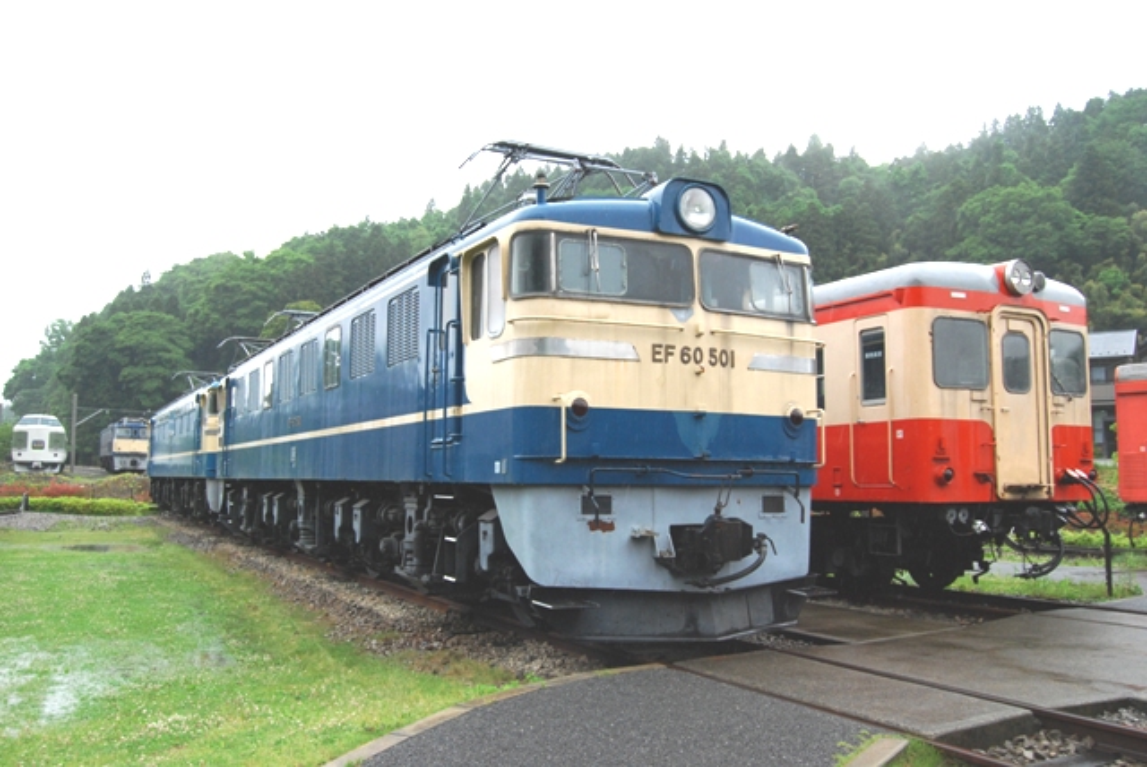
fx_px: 957
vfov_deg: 43.7
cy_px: 384
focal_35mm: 30
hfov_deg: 61.9
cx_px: 574
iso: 800
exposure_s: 1/320
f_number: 6.3
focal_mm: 20
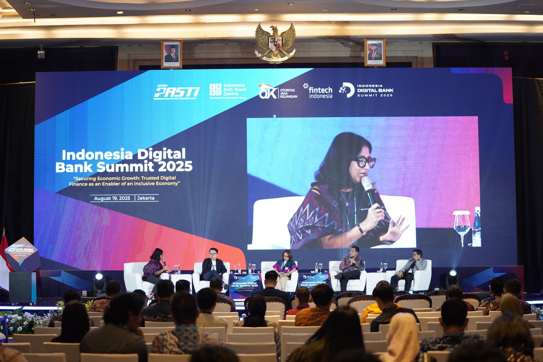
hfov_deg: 28.8
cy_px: 181
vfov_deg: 19.5
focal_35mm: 70
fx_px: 1056
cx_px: 272
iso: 1250
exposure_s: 1/125
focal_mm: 70
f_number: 2.8
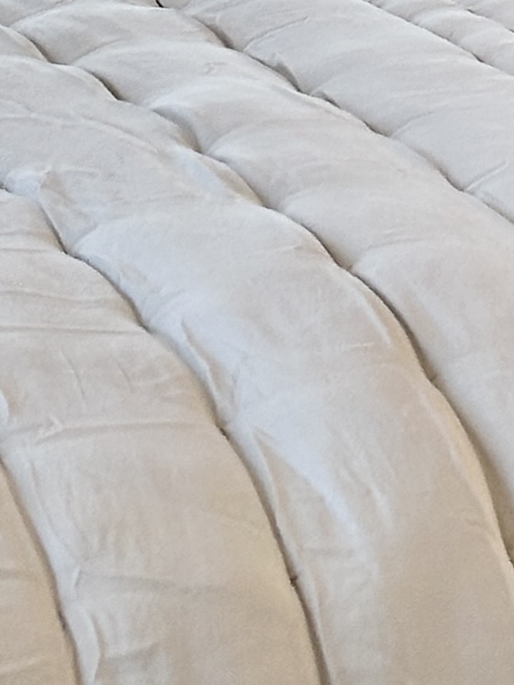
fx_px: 5129
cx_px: 668
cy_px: -874
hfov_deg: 5.7
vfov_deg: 7.2
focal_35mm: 259
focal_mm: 6.86
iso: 64
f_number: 1.78
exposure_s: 1/417
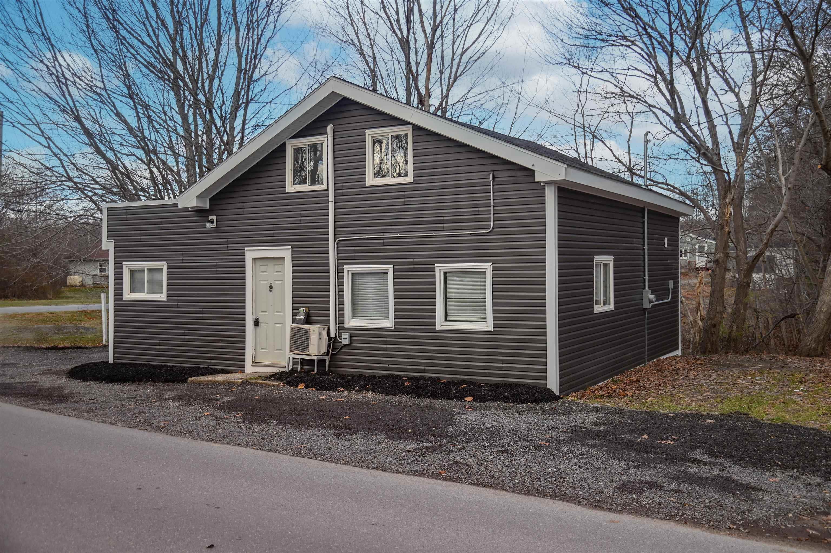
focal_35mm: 35
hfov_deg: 54.5
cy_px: 276
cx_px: 416
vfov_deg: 37.8
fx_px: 807
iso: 140
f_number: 5.6
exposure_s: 1/250
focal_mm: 35
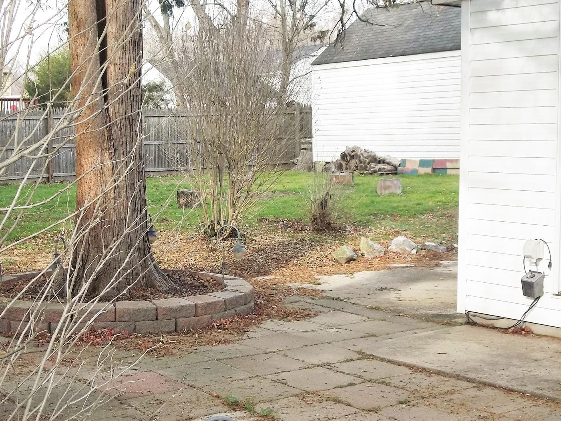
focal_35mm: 57
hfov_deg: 33.8
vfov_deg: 25.6
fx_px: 924
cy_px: 250
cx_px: 247
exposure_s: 1/200
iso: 80
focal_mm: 7.1
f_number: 3.2
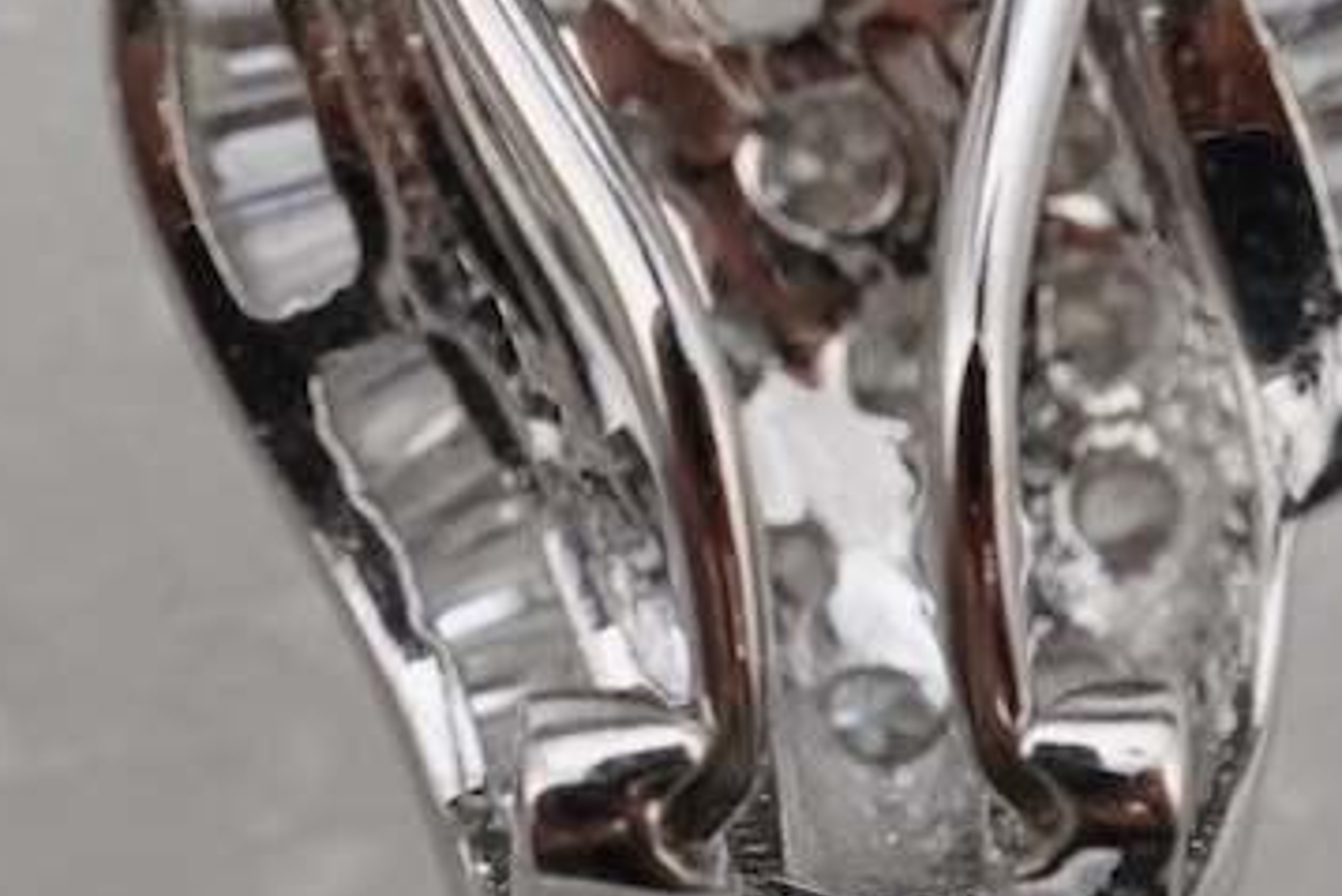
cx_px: 51
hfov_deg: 9.6
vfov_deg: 6.4
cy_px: -186
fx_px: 7906
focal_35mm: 212
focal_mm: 30
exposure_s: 1/125
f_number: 16
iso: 400
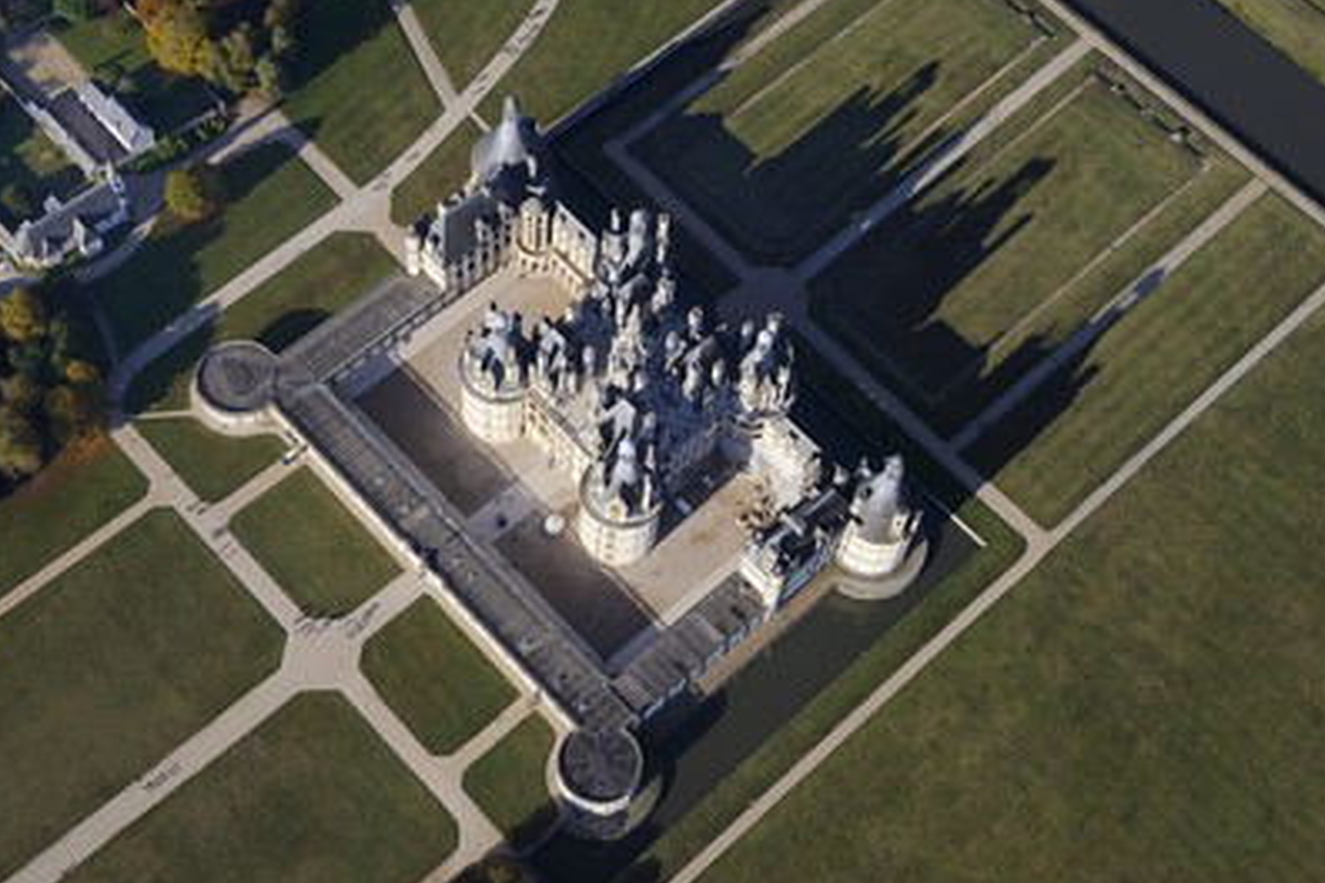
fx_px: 1951
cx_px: 662
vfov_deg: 25.5
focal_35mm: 53
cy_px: 452
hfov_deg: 37.5
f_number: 8
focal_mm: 50
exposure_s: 1/640
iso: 200
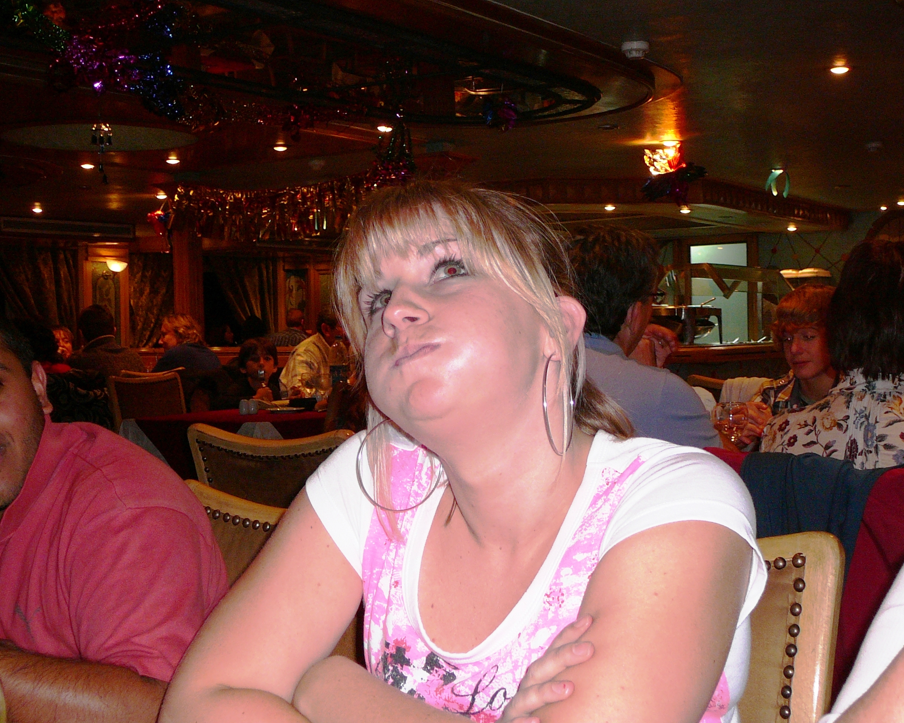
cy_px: 361
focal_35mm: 49
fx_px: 1311
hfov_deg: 38.1
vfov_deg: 30.8
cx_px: 449
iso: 100
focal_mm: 7
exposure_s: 1/30
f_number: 3.3
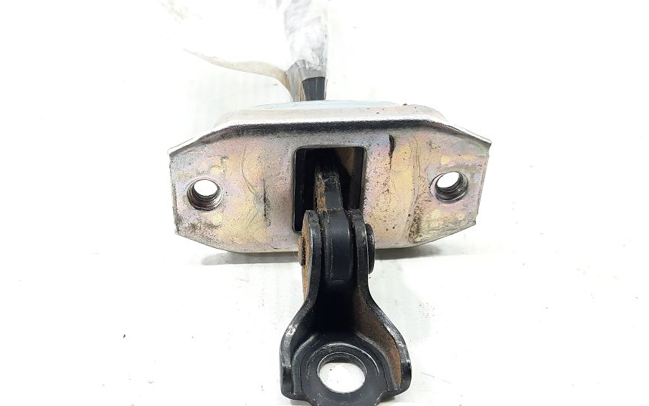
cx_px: 252
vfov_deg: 34.4
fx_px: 654
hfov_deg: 52.3
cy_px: 227
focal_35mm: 37
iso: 80
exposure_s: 1/50
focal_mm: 4.6
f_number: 2
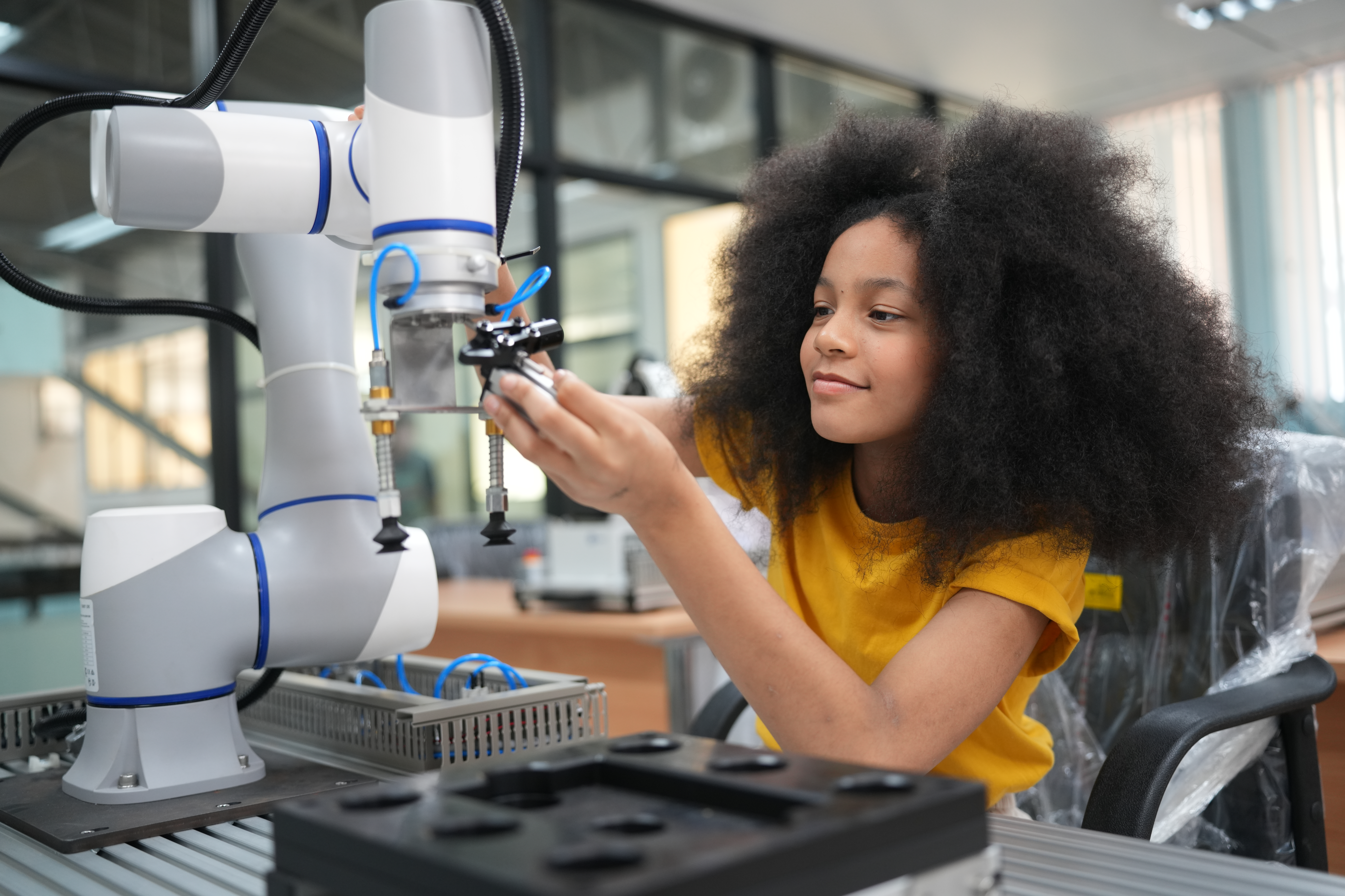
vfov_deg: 37.9
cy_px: 448
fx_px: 1308
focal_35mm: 35
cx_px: 672
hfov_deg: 54.4
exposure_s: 1/193
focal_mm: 35
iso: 640
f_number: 2
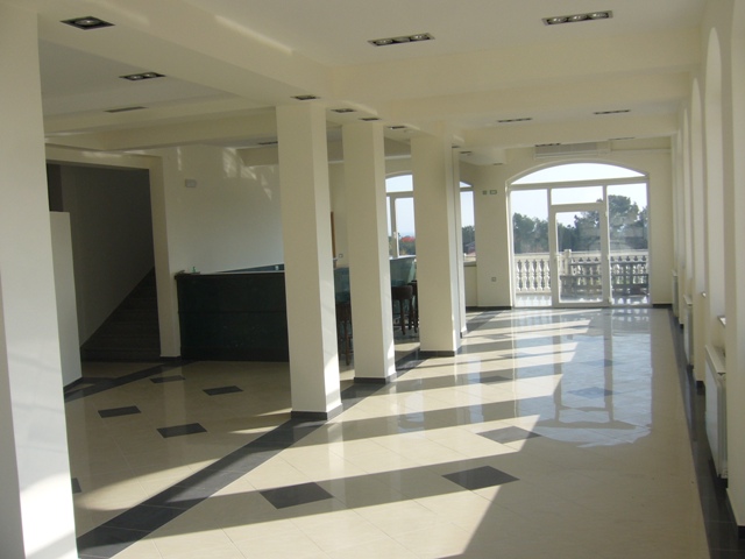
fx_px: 753
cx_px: 372
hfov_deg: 52.6
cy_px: 280
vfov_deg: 40.7
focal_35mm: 35
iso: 80
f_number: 5.6
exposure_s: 1/160
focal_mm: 5.8
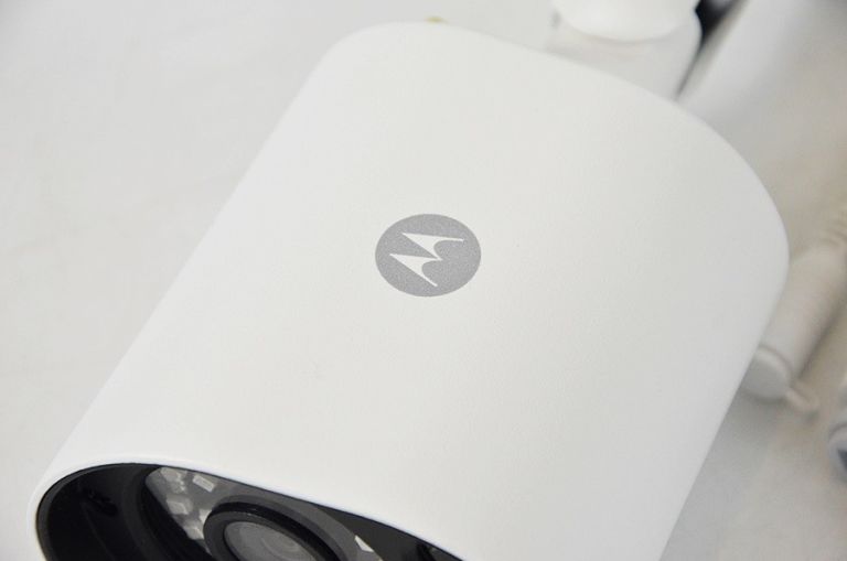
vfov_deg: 8.7
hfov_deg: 13.1
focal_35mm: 158
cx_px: 424
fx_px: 3699
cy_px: 280
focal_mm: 105
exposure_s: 1/200
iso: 1600
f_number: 7.1
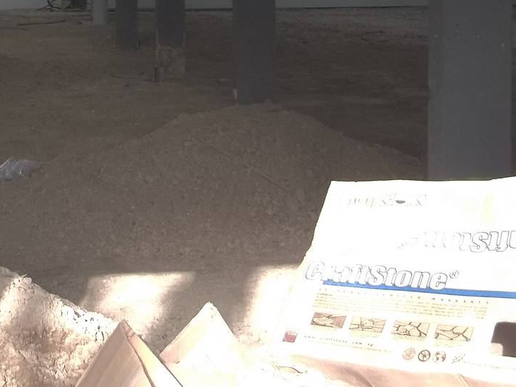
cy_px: 9
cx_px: 146
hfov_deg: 26.1
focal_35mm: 74
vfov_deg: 19.4
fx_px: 1103
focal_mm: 5.9
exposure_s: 1/160
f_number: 3.3
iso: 80
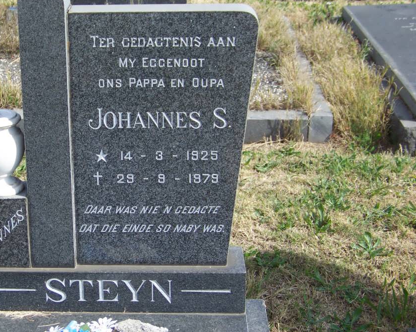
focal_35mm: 77
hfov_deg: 24.6
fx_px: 948
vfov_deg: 19.9
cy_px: 186
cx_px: 135
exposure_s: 1/500
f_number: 3.2
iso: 64
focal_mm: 9.36
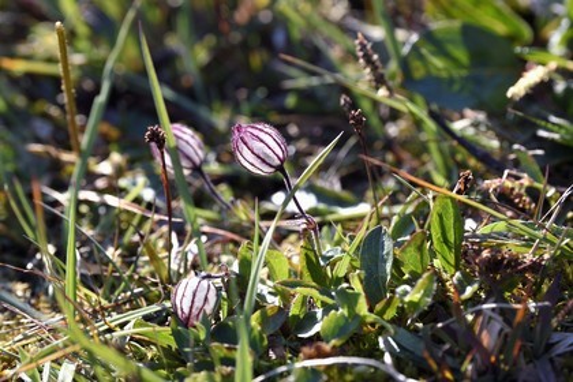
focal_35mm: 200
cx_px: 286
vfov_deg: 6.9
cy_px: 191
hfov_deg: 10.3
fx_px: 3183
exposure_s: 1/200
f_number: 7.1
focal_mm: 200
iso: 200
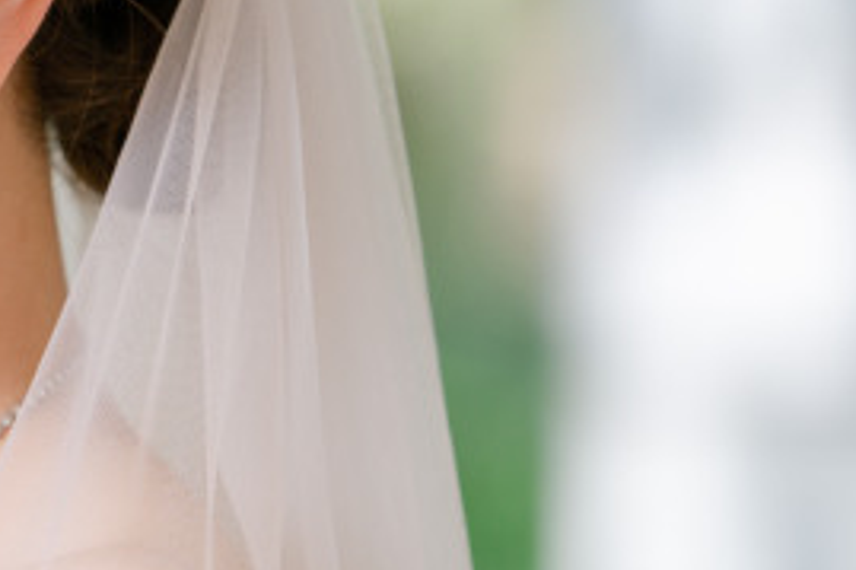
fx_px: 14115
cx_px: -391
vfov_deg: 2.3
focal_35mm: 594
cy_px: 352
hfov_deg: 3.5
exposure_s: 1/160
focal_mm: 200
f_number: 4
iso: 200
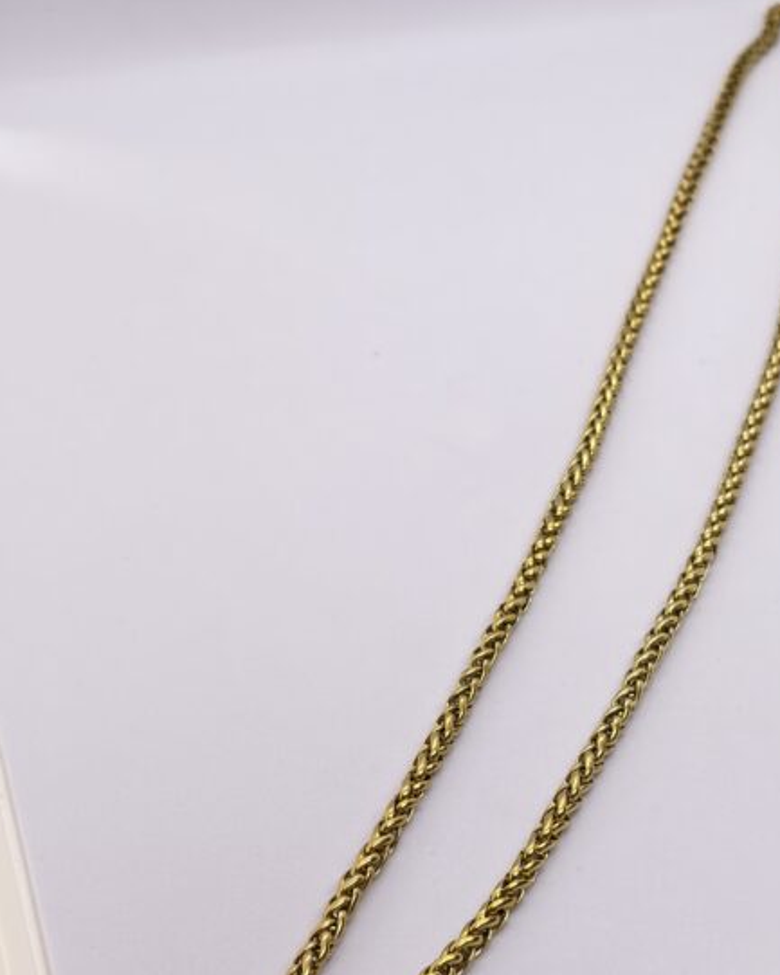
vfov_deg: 25.4
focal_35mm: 75
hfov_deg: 20.4
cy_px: 413
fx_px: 2164
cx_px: 512
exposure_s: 1/169
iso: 32
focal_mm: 5.96
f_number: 1.6
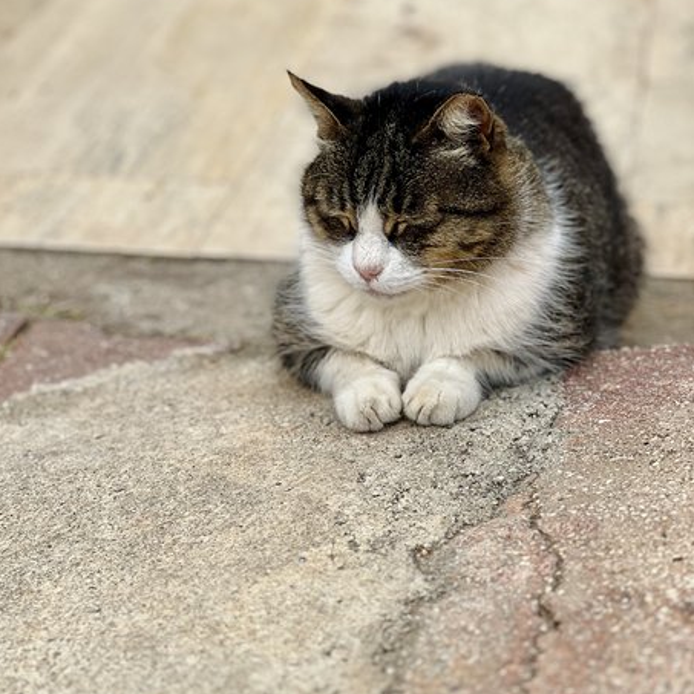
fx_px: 2087
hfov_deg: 18.9
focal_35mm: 92
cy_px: 323
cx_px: 344
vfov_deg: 18.9
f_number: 2.8
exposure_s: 1/214
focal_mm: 9
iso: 25
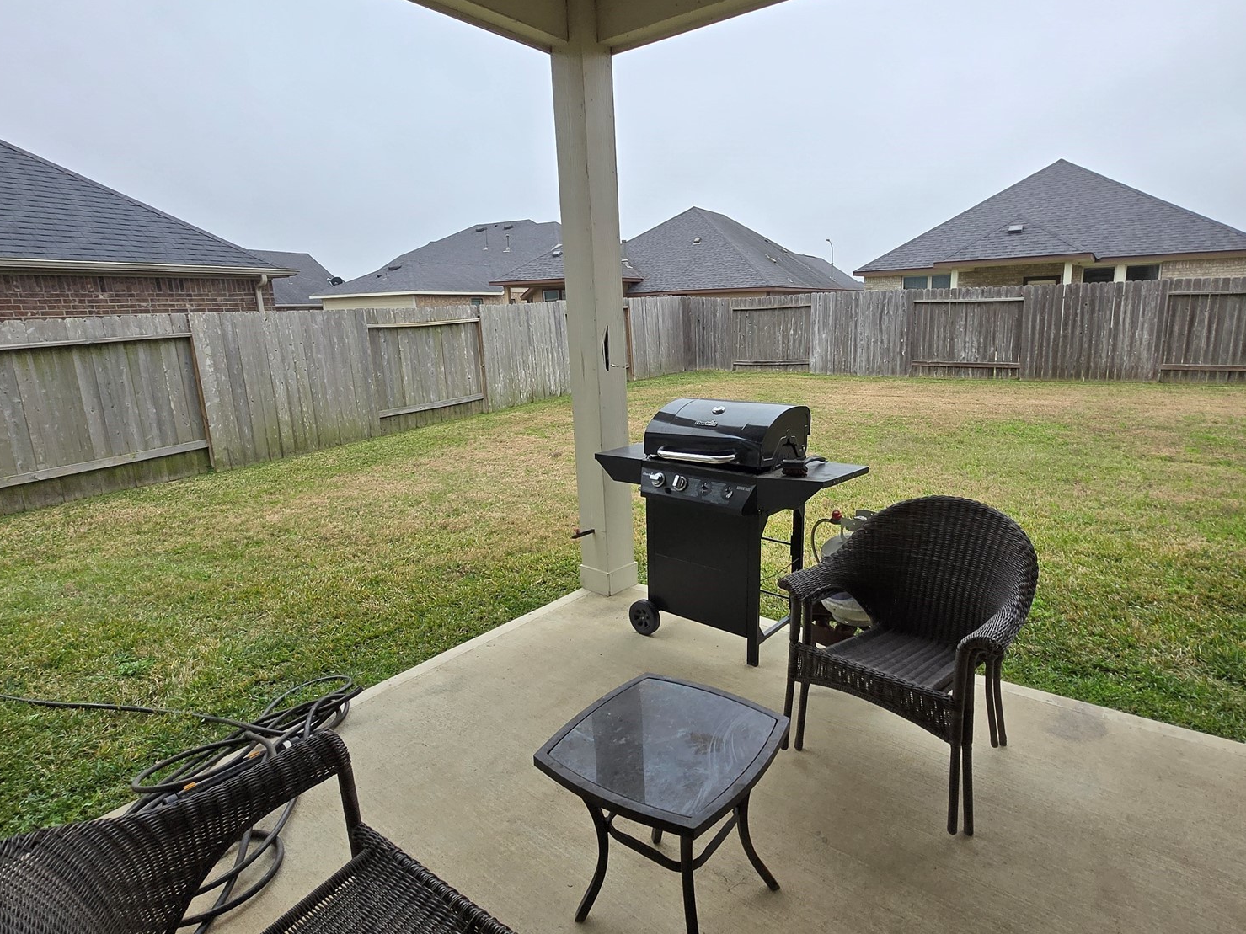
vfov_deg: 71.6
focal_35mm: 18
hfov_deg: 87.5
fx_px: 648
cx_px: 677
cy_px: 450
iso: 25
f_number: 2.2
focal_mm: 1.7
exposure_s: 1/488
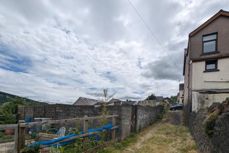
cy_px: 113
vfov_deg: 66.5
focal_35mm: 17
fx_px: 108
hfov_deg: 93.1
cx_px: 122
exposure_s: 1/4405
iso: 40
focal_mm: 2.23
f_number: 1.95
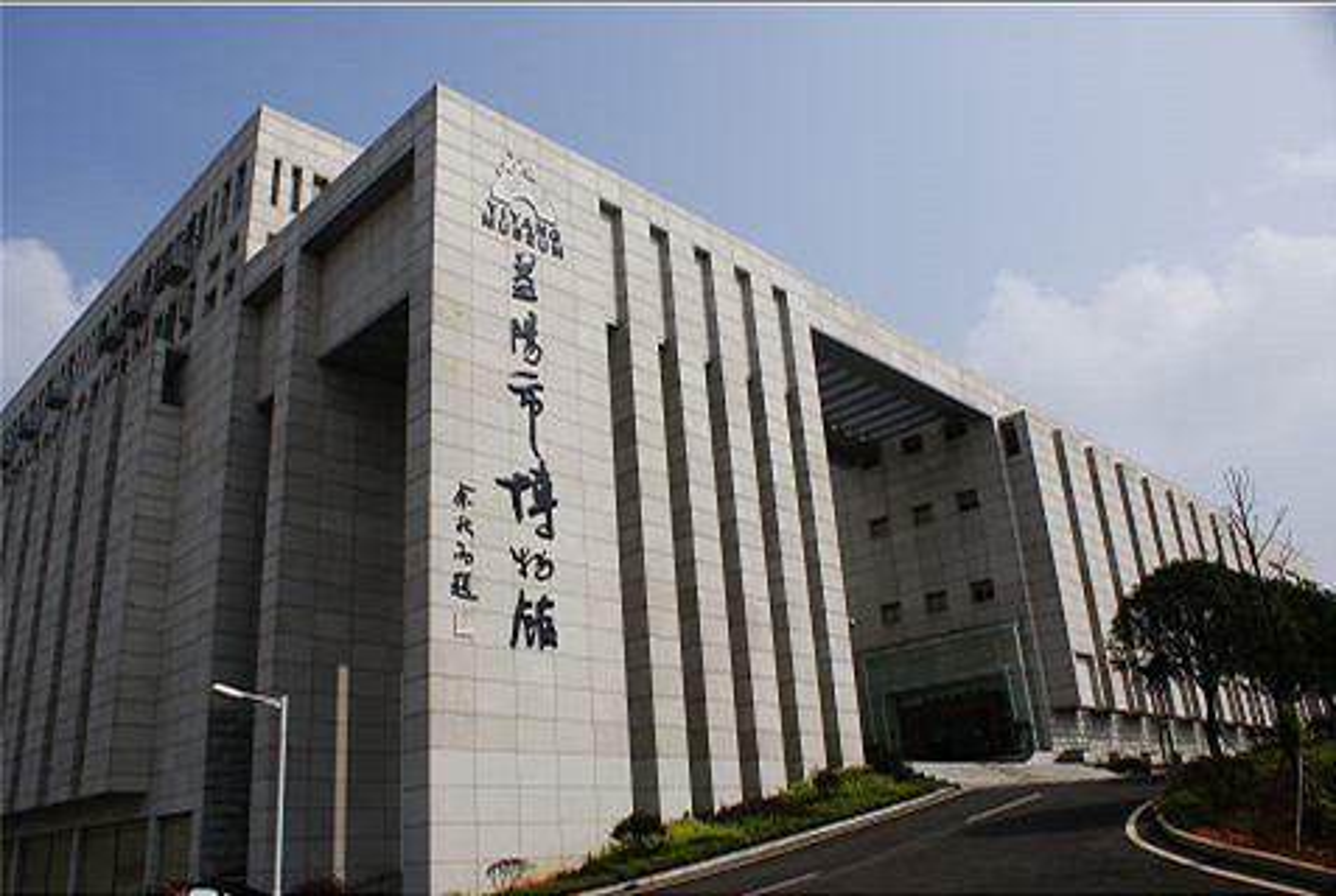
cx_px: 668
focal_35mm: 27
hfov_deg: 67.3
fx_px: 1004
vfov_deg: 48.1
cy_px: 448
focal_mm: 18
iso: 100
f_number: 5.6
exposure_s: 1/1000
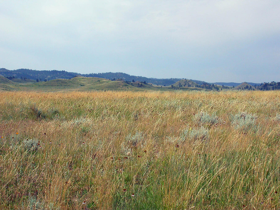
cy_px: 105
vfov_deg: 23.7
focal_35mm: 62
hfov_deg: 31.2
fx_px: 502
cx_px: 140
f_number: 9
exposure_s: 1/315
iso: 100
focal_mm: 12.9
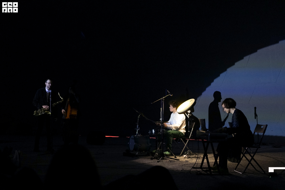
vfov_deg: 25.5
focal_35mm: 53
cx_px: 142
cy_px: 95
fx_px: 420
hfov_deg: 37.5
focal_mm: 35
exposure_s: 1/60
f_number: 2
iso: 6400
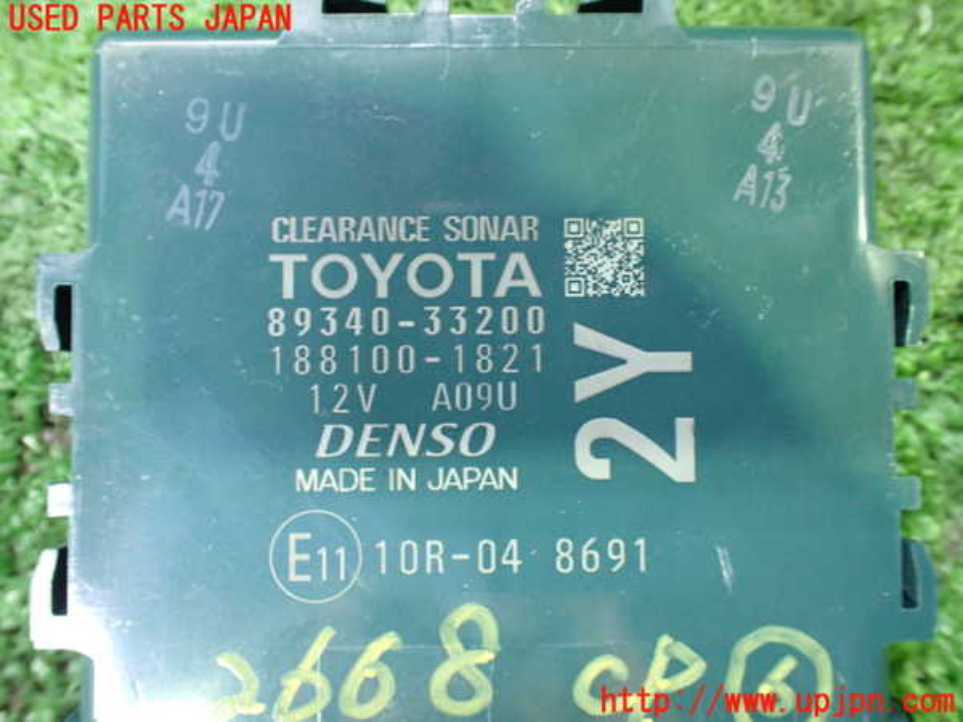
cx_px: 482
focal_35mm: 30
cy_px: 361
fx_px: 835
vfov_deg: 46.8
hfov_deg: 60.0
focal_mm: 5.4
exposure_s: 1/30
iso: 800
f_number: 2.3
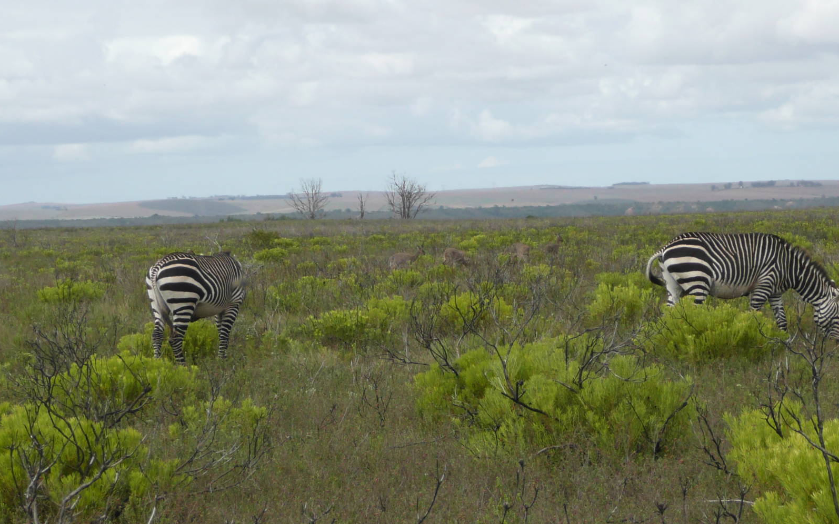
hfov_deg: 15.7
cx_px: 420
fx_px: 3041
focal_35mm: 133
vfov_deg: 9.9
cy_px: 231
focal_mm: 13.7
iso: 100
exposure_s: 1/500
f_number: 4.7
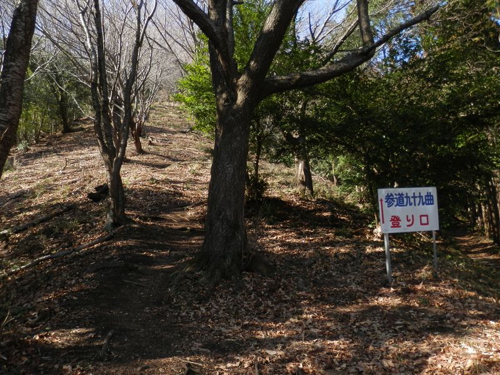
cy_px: 188
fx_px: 361
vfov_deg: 54.9
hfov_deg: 69.4
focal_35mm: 25
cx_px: 250
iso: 80
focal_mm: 4.5
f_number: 3
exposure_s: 1/200
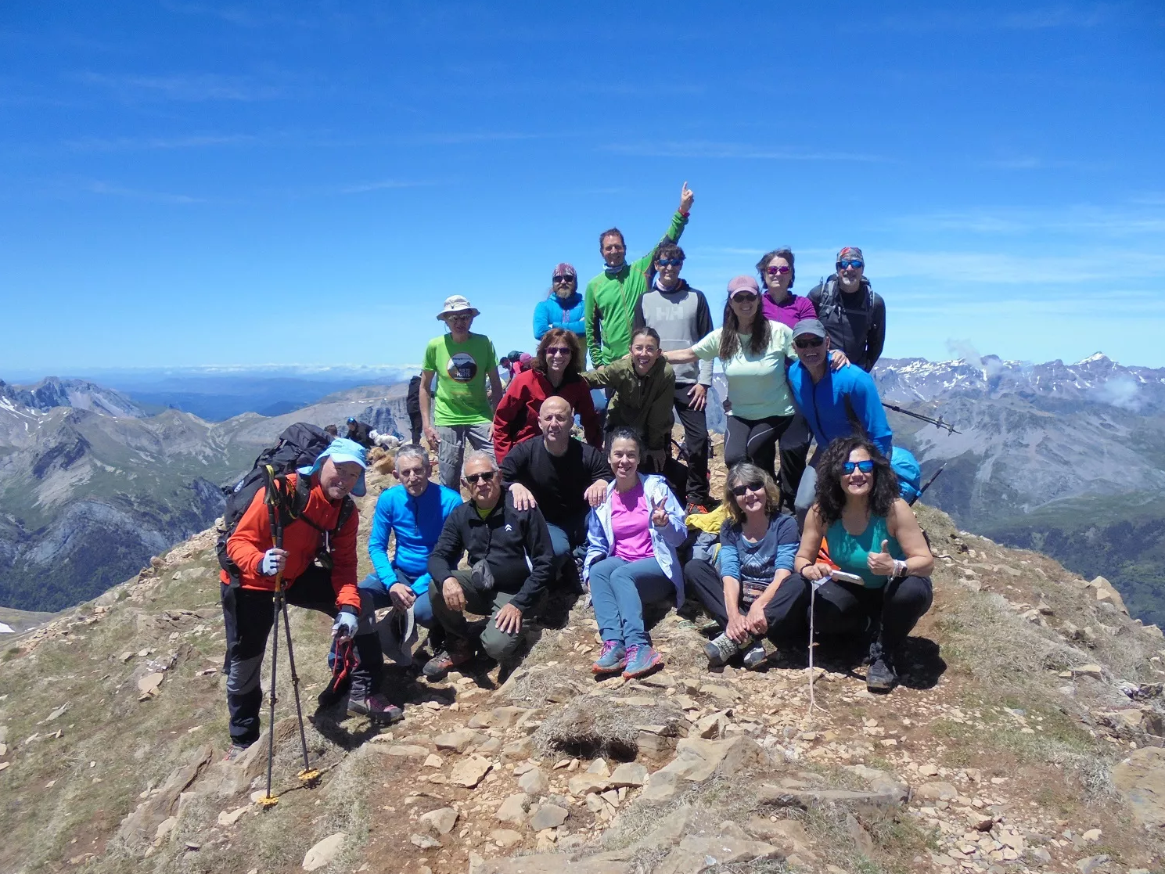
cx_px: 577
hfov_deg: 65.3
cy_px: 426
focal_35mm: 27
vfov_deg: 51.4
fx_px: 909
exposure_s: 1/125
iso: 100
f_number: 11.5
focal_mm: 4.6
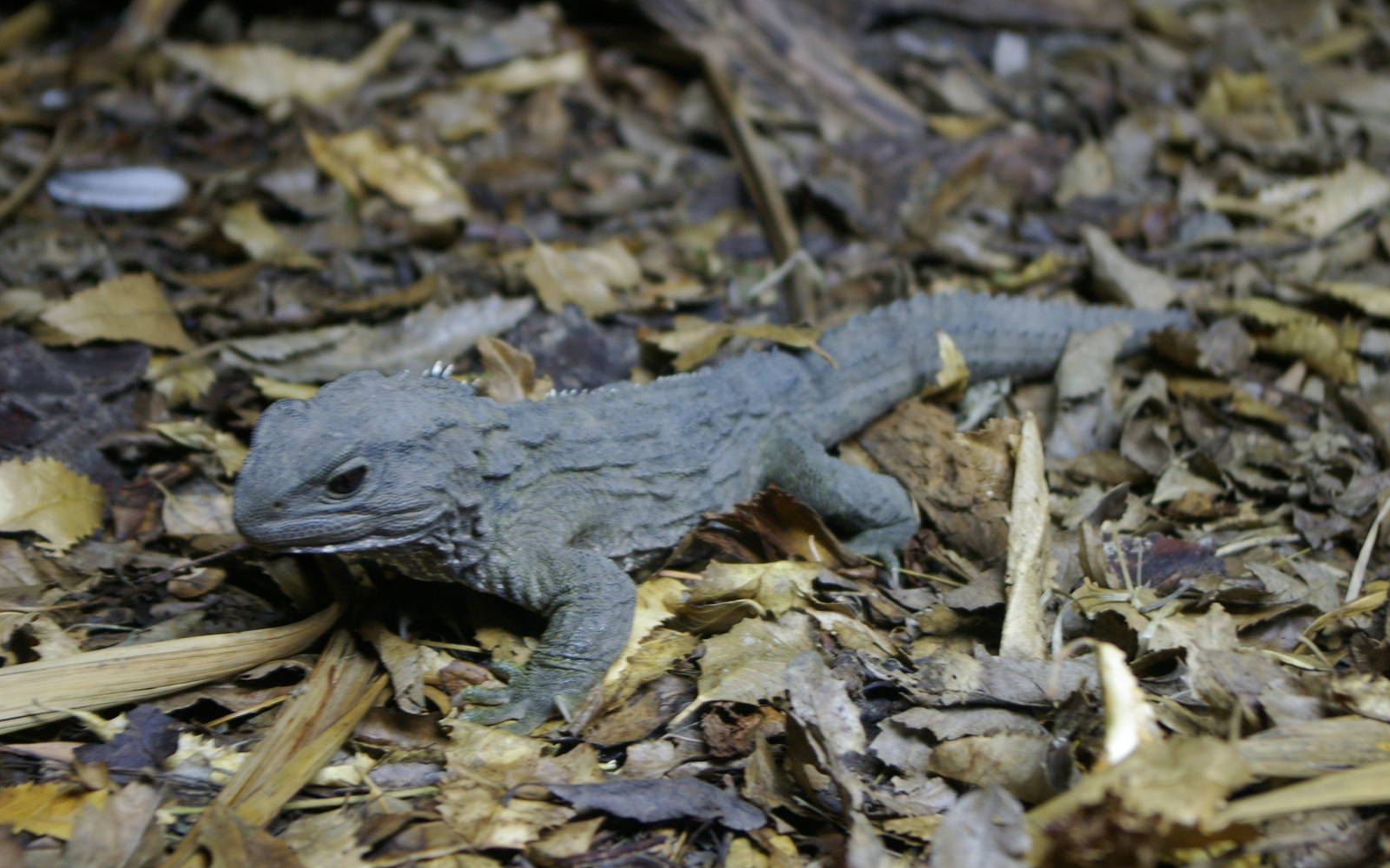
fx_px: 3201
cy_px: 433
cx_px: 697
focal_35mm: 85
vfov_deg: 15.4
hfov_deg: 24.5
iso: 400
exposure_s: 1/2
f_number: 5.6
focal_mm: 55
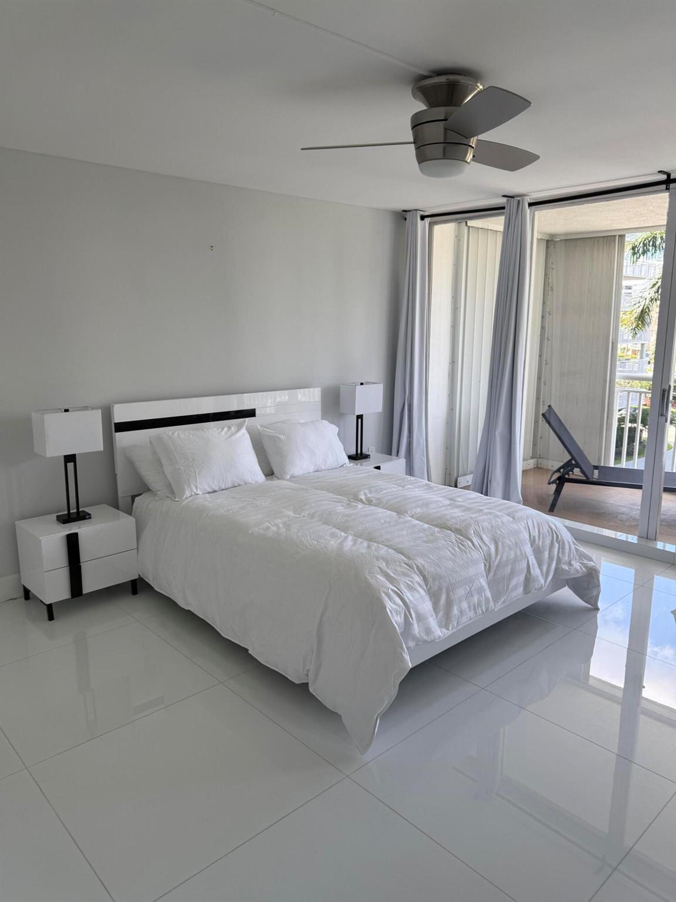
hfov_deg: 56.8
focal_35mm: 24
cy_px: 451
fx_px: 625
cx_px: 338
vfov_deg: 71.6
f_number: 1.78
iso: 80
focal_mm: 6.76
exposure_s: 1/448
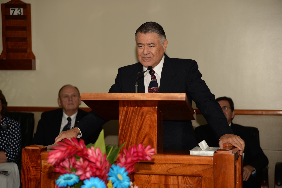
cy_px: 94
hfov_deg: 23.9
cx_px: 141
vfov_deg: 16.1
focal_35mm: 85
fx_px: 666
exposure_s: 1/60
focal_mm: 85
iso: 100
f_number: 4
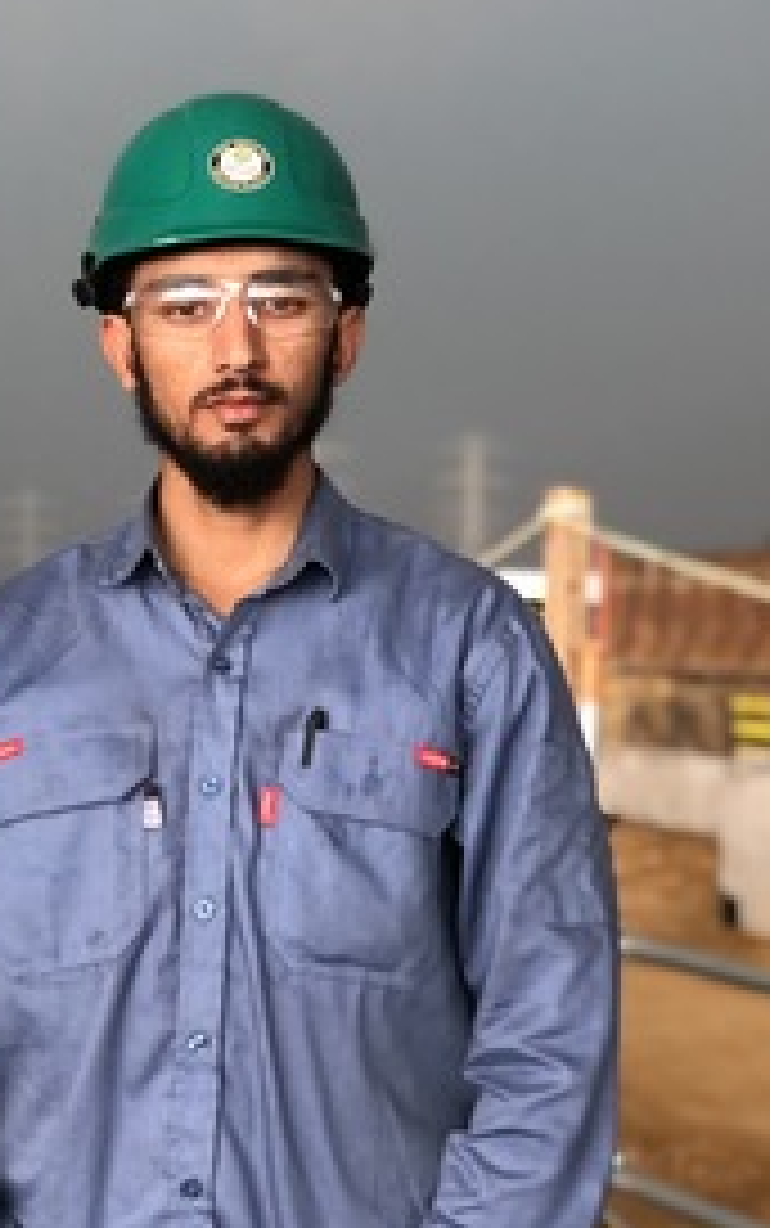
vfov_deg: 20.5
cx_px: 200
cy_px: 439
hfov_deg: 12.9
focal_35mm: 101
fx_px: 3386
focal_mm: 6.6
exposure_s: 1/30
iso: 64
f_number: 2.8
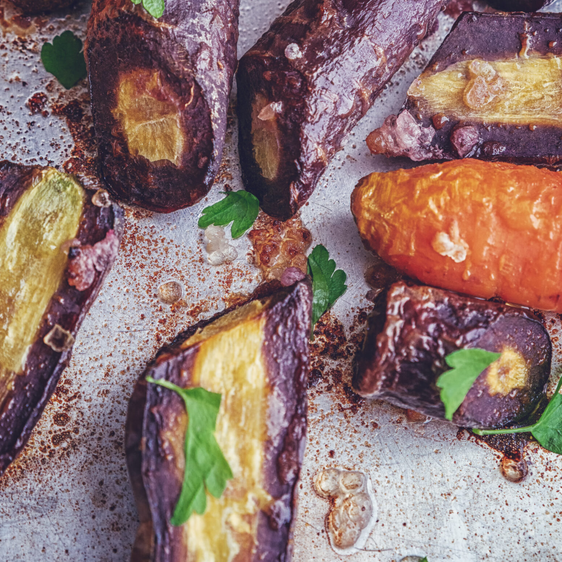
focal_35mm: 106
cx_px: 235
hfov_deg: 16.4
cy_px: 114
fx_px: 1947
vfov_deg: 16.3
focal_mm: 55
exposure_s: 1/400
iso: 640
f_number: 5
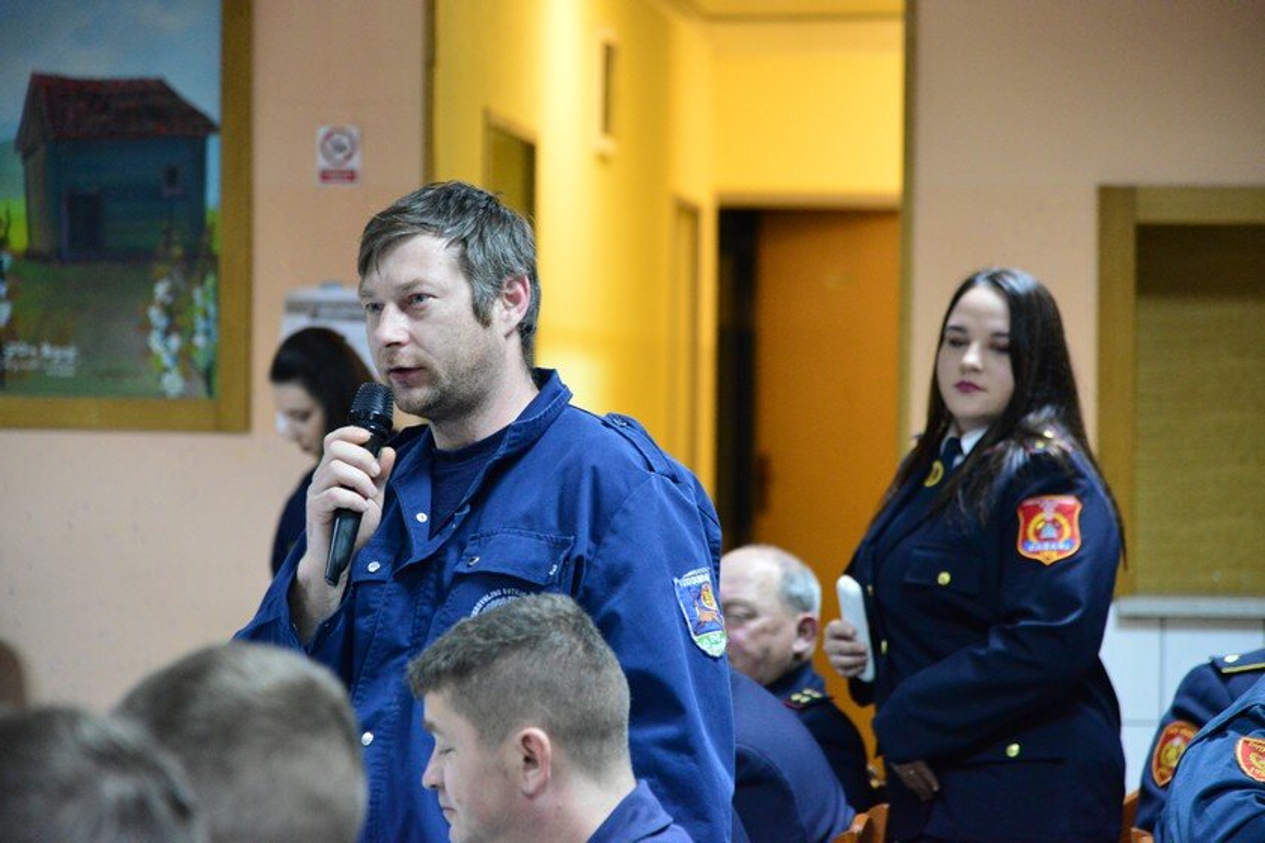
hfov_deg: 17.1
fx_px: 4216
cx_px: 632
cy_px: 422
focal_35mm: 120
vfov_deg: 11.4
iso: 6400
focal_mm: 120
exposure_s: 1/80
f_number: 4
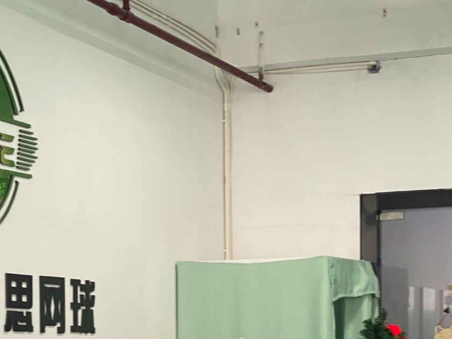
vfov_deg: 13.1
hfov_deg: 17.8
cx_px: 134
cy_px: 396
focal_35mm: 110
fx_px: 1436
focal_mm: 6
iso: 80
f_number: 2
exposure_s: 1/50
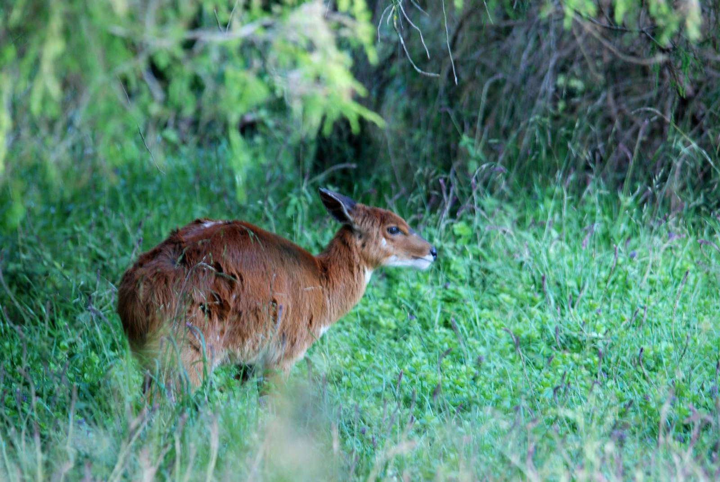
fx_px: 11413
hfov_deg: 3.6
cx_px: 360
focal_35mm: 570
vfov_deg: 2.4
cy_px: 241
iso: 400
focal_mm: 380
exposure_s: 1/30
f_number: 6.3
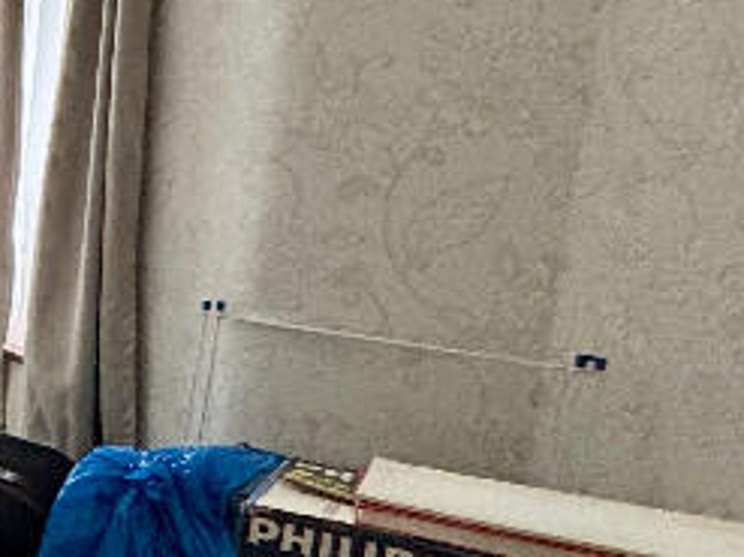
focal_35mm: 58
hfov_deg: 18.5
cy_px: 244
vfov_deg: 25.2
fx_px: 1246
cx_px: -792
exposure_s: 1/99
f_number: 2.2
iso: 200
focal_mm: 2.22
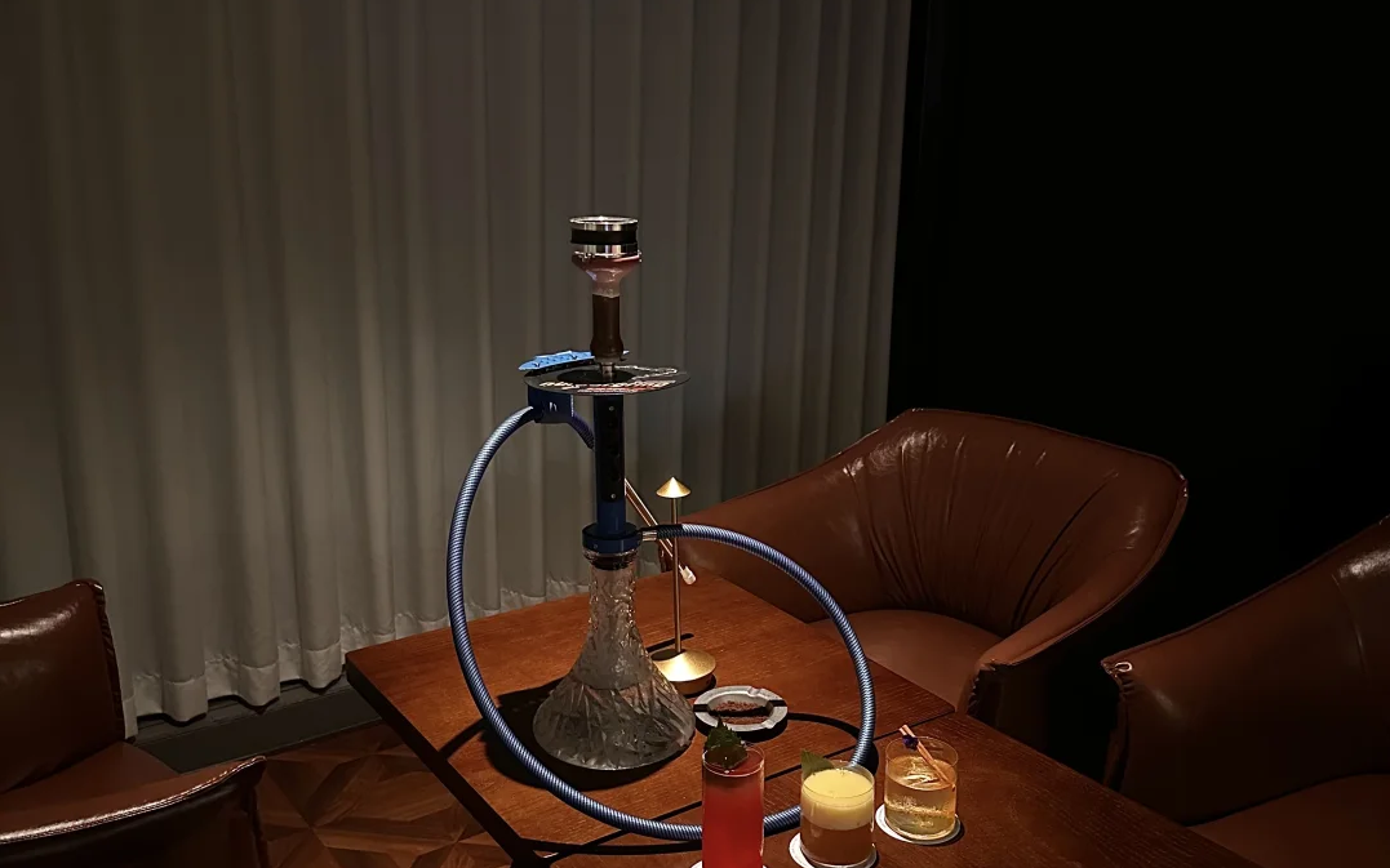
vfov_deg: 37.2
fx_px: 1288
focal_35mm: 34
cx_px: 696
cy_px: 468
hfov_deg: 56.7
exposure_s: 1/25
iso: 1600
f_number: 1.78
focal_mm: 6.86
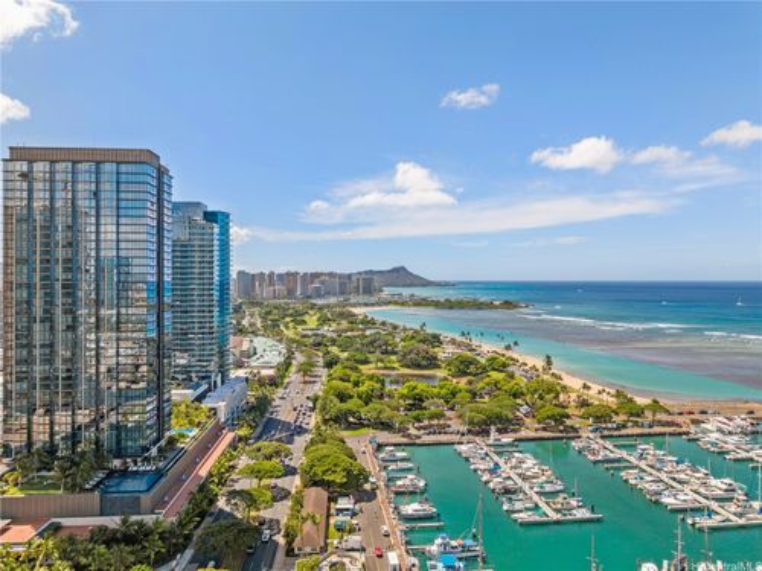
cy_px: 286
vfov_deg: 56.8
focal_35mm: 24
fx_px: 528
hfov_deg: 71.6
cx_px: 381
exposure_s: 1/120
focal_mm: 8.67
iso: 130
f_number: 1.8
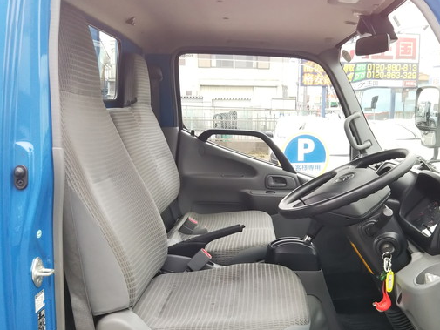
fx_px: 483
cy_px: 185
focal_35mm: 38
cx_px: 253
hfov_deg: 48.8
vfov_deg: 37.7
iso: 50
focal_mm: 4
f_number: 2.2
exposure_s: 1/120
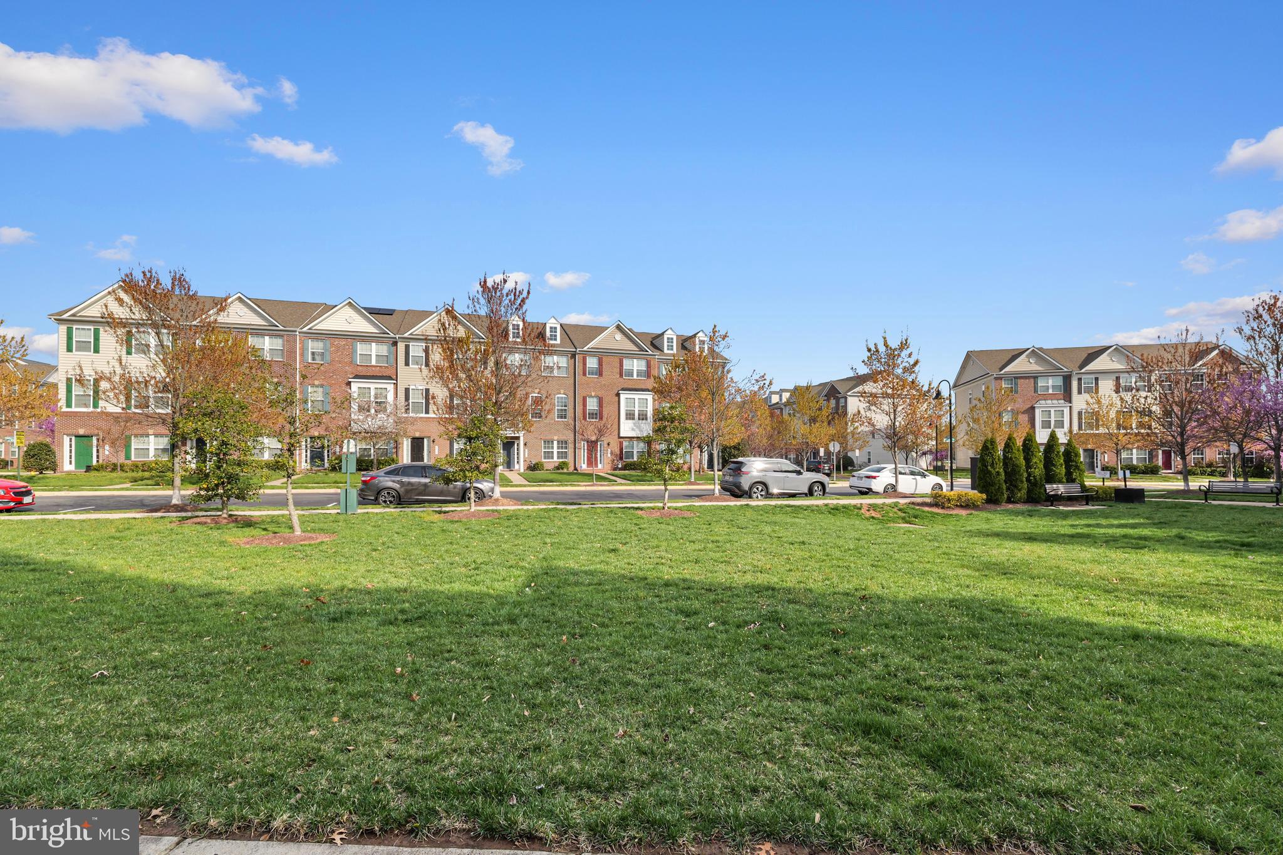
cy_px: 428
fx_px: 499
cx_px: 642
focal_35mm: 14
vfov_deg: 81.2
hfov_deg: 104.3
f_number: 14
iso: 800
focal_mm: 14
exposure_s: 1/200
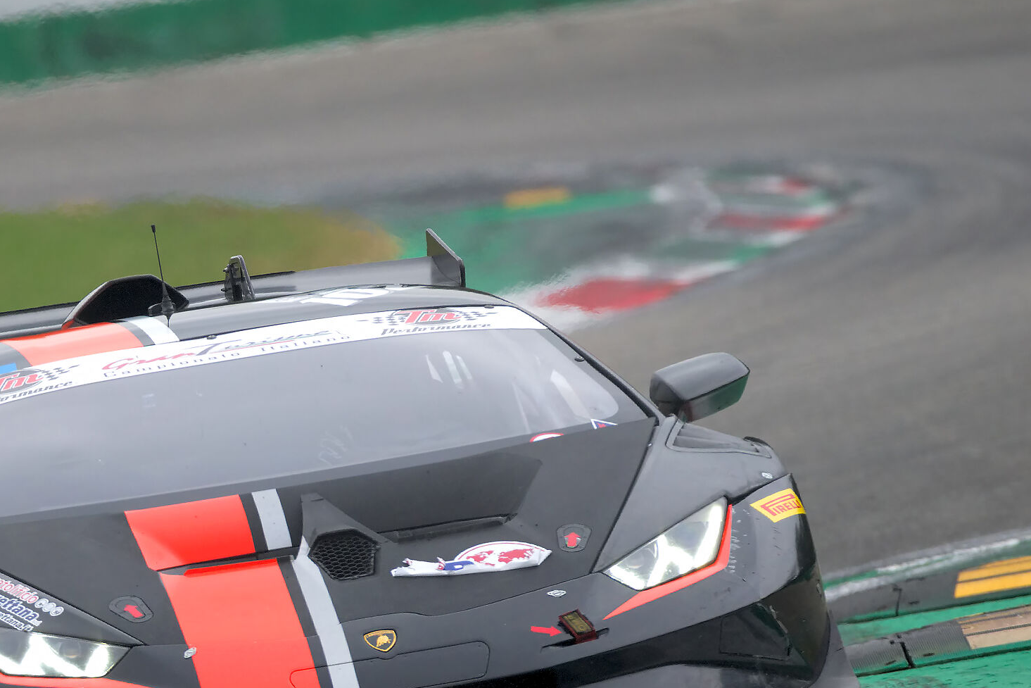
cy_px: 458
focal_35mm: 983
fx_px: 28153
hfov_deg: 2.1
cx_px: 275
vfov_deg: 1.4
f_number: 8
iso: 3200
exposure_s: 1/1250
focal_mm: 600
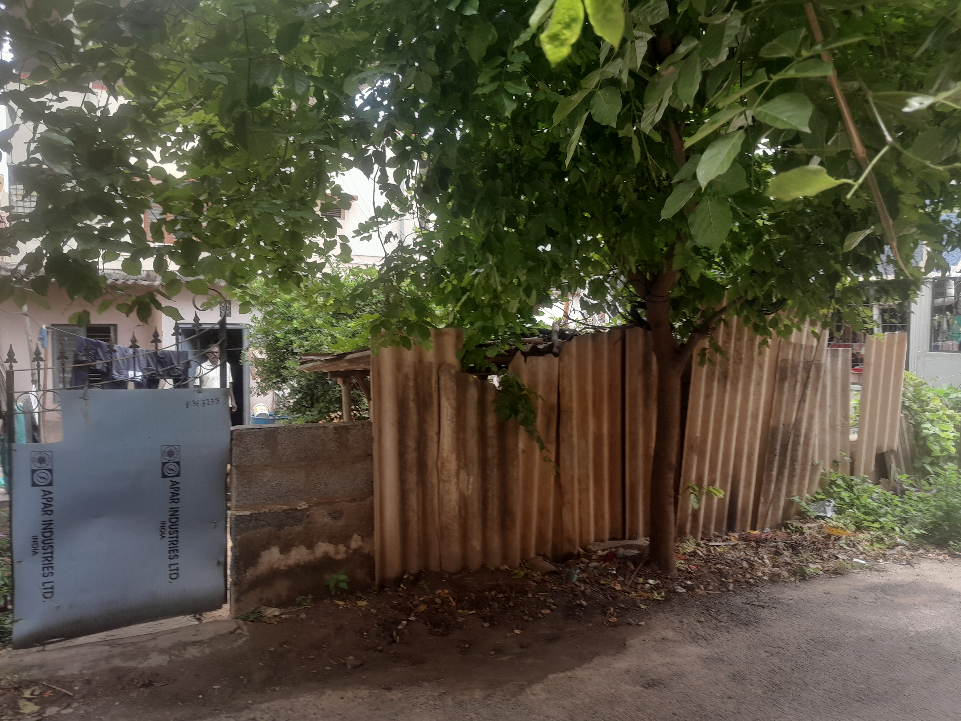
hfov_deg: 65.3
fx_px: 750
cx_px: 480
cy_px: 360
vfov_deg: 51.4
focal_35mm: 27
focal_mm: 4
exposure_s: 1/50
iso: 40
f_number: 1.8
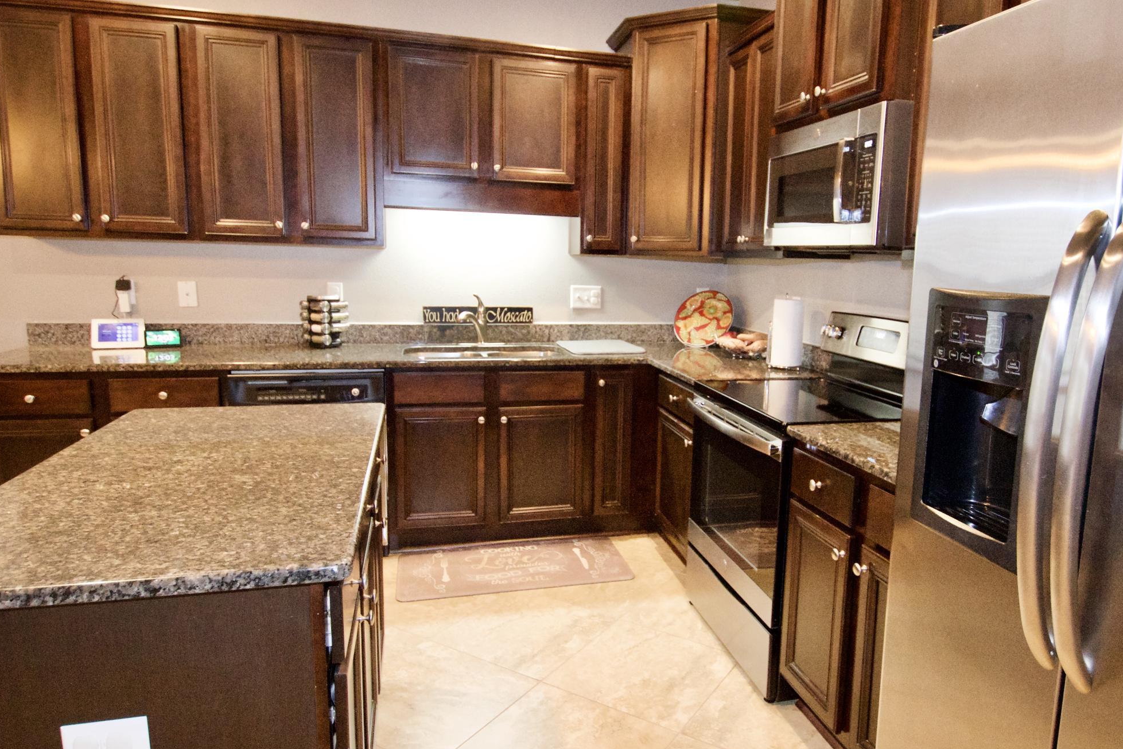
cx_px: 635
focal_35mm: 23
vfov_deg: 55.1
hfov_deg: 75.7
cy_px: 363
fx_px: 717
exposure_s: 1/60
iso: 3200
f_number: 3.5
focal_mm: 10
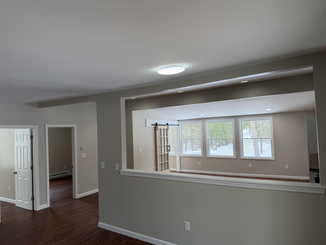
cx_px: 163
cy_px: 122
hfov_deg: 71.6
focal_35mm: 24
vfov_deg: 56.8
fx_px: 226
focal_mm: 6.76
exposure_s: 1/180
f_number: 1.78
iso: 80
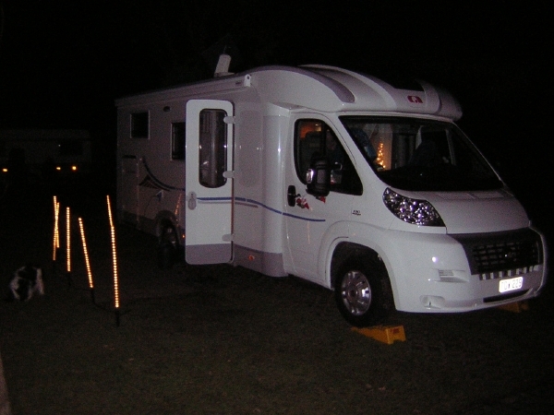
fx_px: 576
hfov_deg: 51.4
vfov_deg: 39.7
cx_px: 277
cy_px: 208
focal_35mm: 36
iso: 200
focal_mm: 4.7
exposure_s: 1/60.1
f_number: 2.6
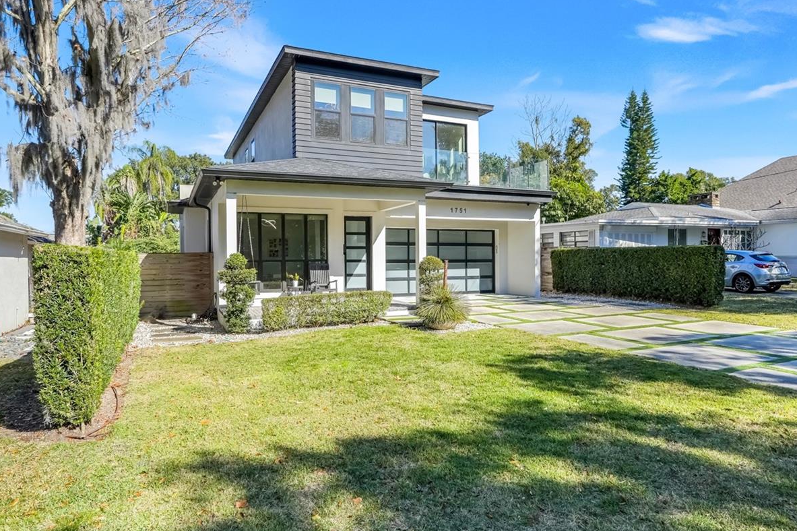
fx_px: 524
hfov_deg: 74.4
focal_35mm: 24
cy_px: 259
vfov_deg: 53.7
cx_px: 428
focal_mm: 17.5
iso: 1250
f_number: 9
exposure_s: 1/125
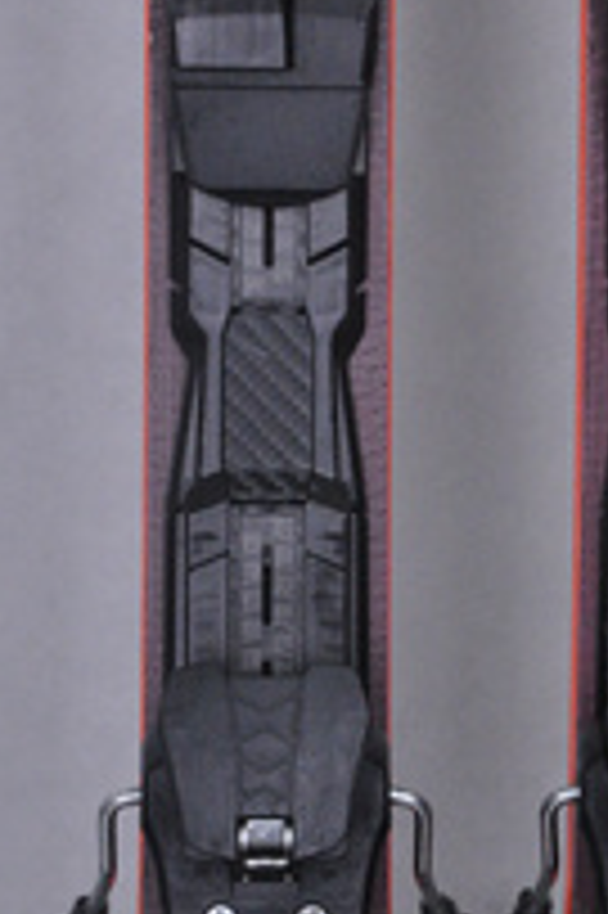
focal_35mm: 219
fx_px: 5557
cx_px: 484
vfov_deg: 9.4
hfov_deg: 6.3
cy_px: 486
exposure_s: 1/125
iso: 3200
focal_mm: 66
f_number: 9.5
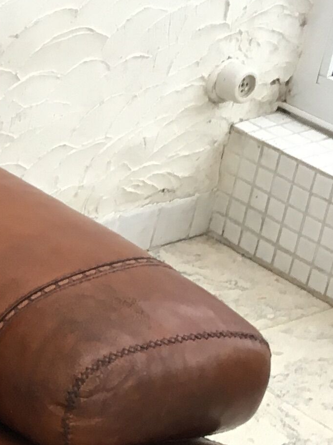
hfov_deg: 10.5
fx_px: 1643
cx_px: -353
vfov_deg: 15.3
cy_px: 337
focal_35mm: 128
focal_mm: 4.15
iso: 32
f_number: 2.2
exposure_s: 1/33
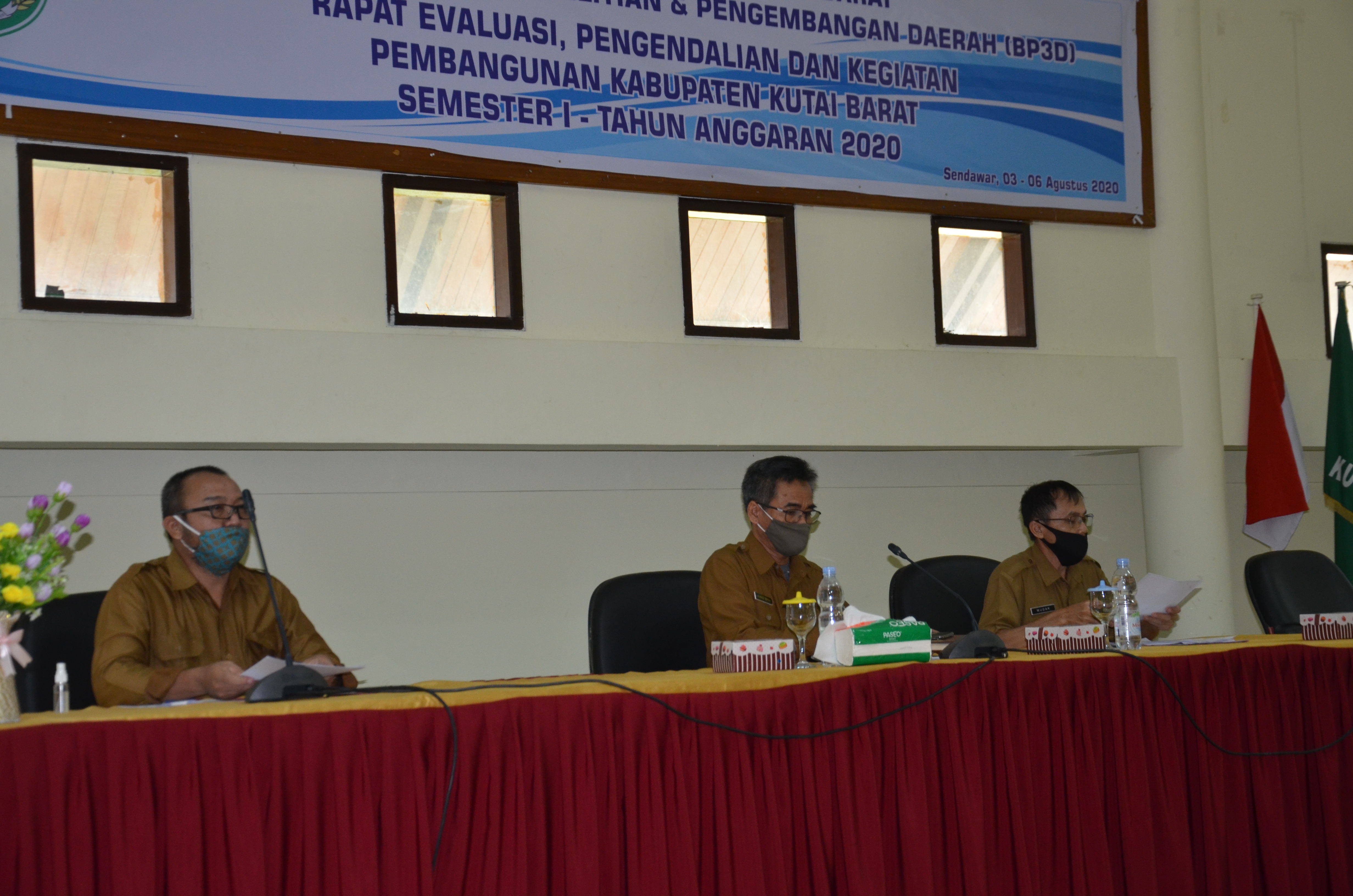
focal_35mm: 60
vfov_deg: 22.5
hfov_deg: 33.5
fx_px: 2250
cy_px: 448
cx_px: 676
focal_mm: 40
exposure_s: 1/60
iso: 800
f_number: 4.5
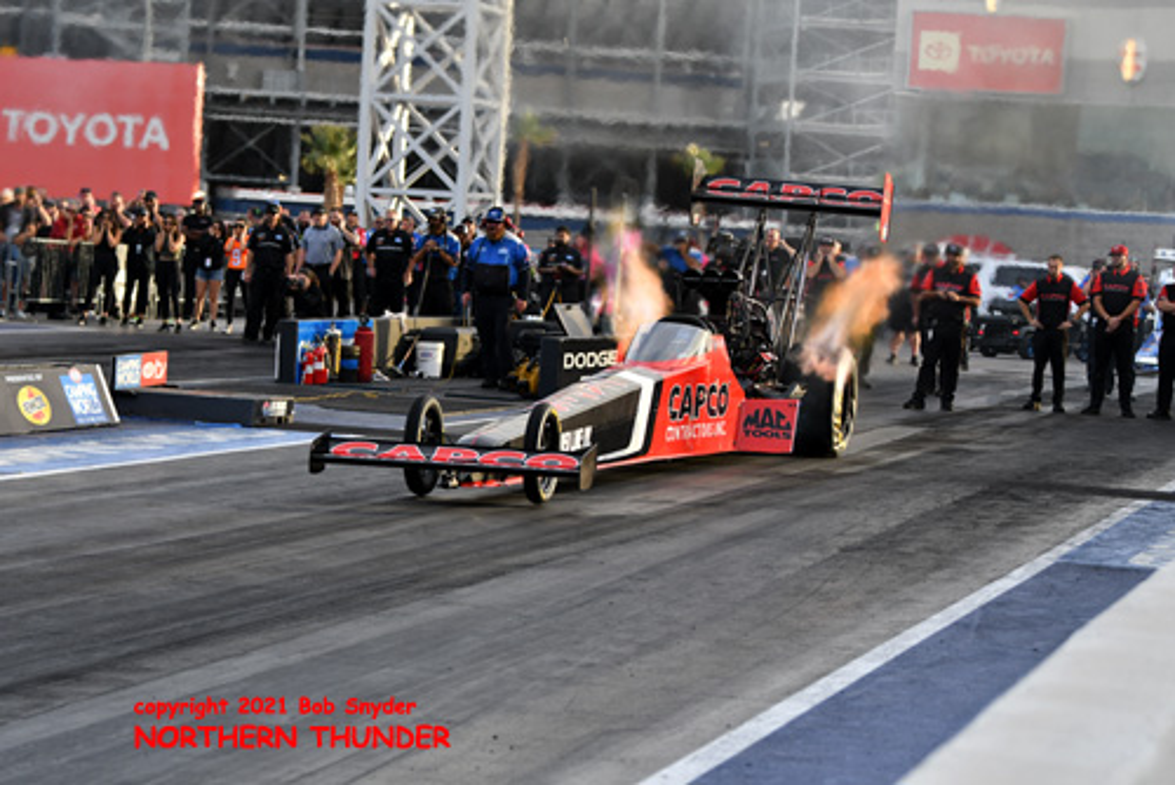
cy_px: 392
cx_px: 588
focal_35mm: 105
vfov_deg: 13.1
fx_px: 3429
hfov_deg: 19.4
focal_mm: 70
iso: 200
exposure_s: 1/1000
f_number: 3.2
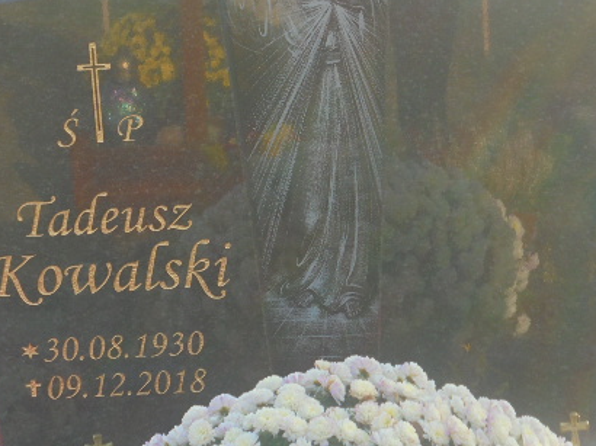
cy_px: 155
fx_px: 1962
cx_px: 331
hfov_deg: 17.3
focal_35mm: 114
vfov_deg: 13.0
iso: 100
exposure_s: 1/100
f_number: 6.1
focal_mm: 13.1
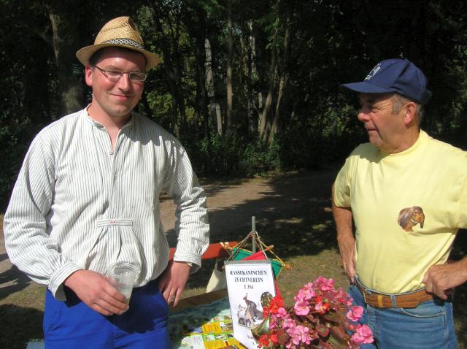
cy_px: 174
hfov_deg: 54.0
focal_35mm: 34
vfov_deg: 41.7
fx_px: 458
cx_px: 234
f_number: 4.9
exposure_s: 1/540
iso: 50
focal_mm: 5.7
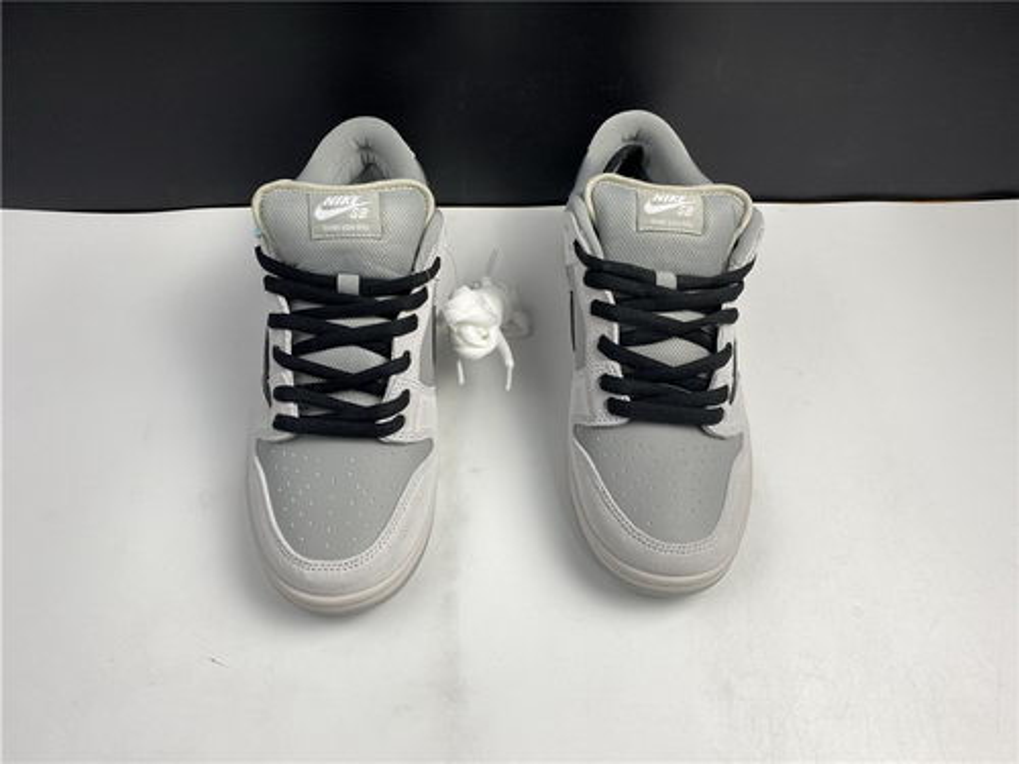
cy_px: 382
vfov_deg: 53.1
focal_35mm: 26
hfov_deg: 67.3
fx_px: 765
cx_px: 510
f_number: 1.8
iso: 40
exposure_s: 1/100
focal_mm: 4.25
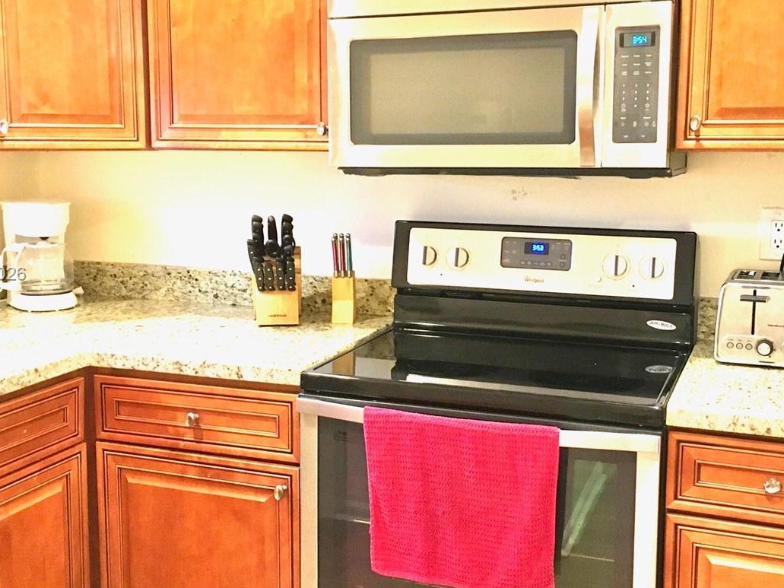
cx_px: 397
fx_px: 1019
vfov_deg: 32.2
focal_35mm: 45
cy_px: 275
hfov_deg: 42.1
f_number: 2.2
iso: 200
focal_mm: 4.15
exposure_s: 1/30
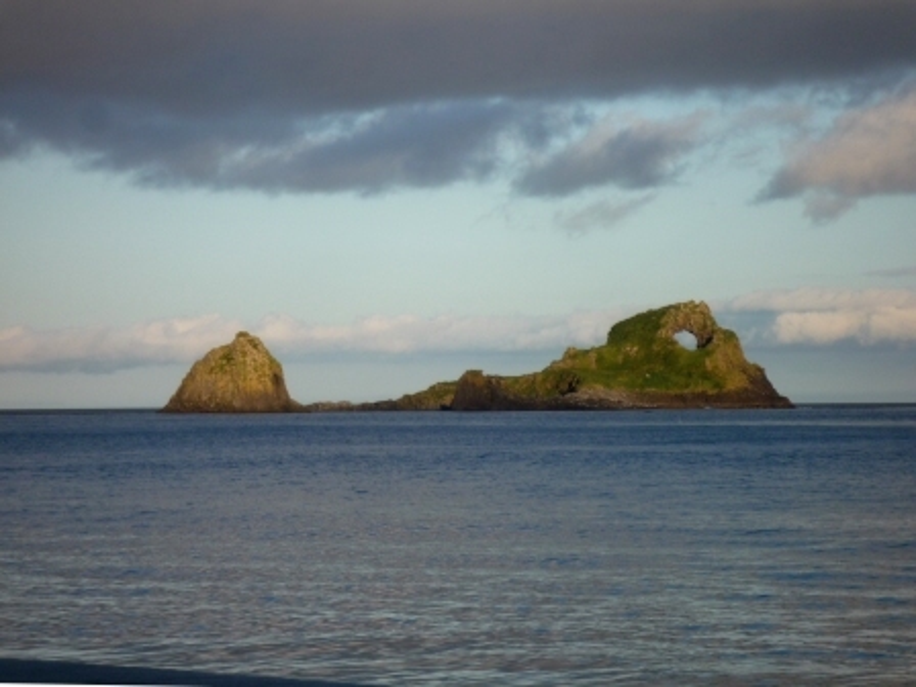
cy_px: 344
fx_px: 3308
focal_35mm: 125
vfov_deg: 11.9
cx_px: 458
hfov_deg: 15.8
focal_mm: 22
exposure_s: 1/320
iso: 100
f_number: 5.9
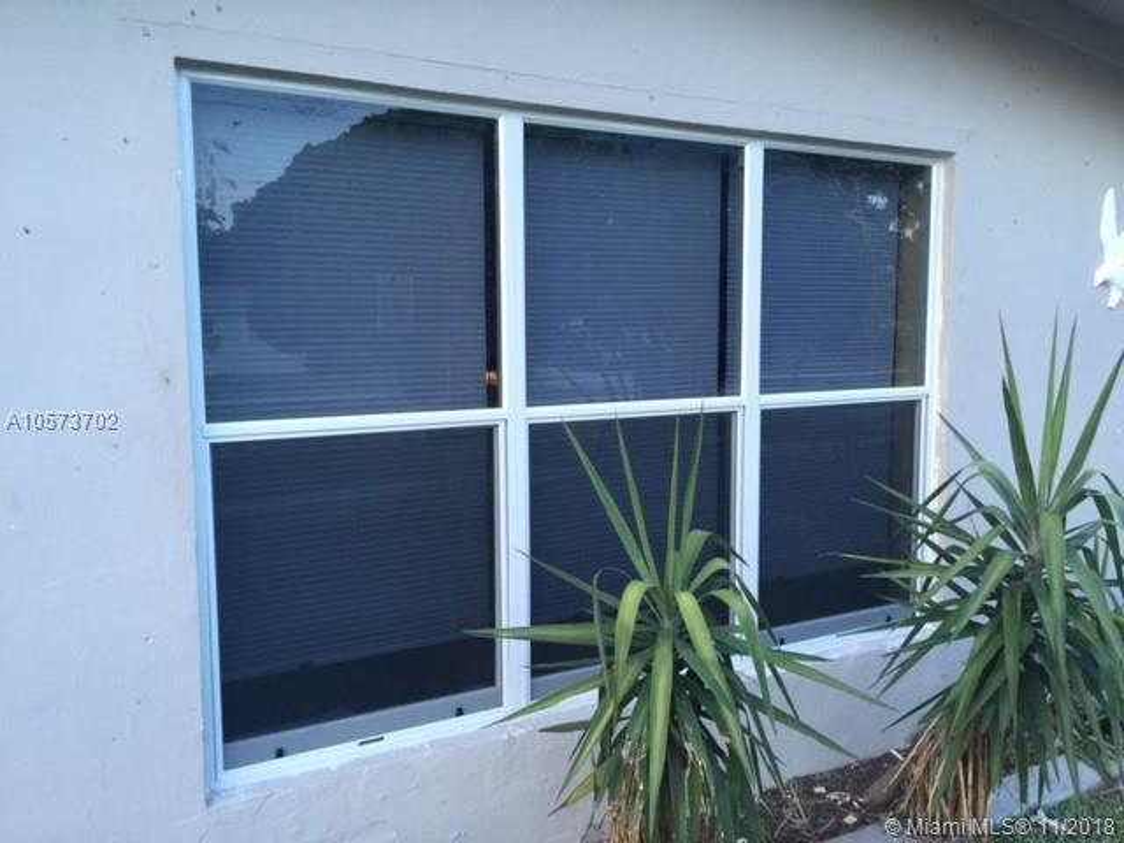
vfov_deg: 48.2
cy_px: 422
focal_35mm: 29
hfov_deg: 61.7
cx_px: 562
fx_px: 942
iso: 40
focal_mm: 4.15
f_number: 2.2
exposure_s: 1/15
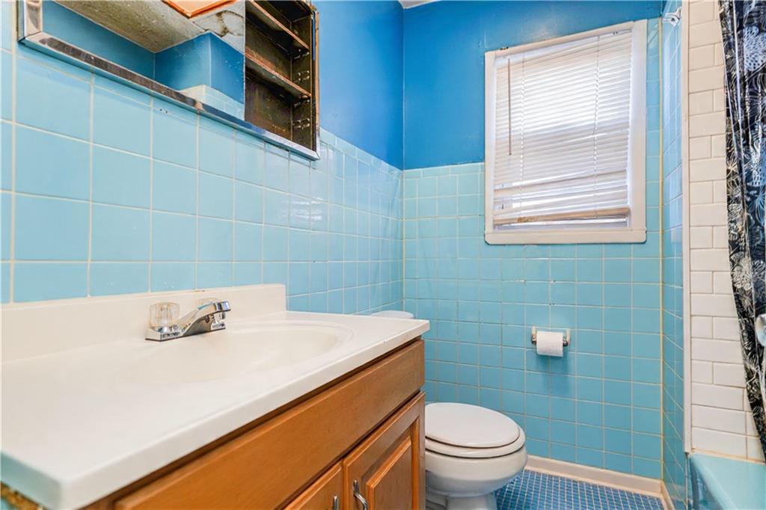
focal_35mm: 18
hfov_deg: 91.6
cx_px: 383
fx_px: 372
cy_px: 255
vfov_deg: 68.8
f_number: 4
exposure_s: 1/6
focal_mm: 17.5
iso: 50
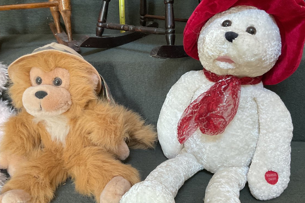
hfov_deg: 47.4
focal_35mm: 41
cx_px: 153
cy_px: 120
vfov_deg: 32.5
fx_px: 347
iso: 160
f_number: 1.8
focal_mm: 3
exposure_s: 1/60
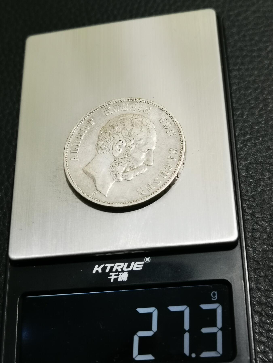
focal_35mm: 48
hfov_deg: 30.3
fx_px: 505
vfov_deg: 39.7
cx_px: 136
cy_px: 182
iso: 160
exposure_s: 1/100
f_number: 1.9
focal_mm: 6.67
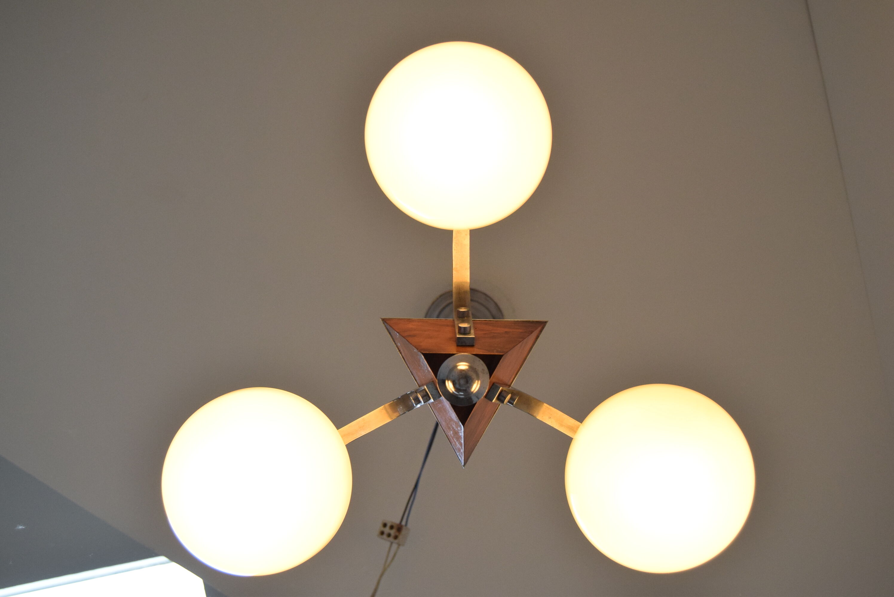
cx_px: 447
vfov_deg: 19.8
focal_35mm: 69
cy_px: 298
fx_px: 1715
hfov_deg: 29.2
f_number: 7.1
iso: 1600
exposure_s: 1/200
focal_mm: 46
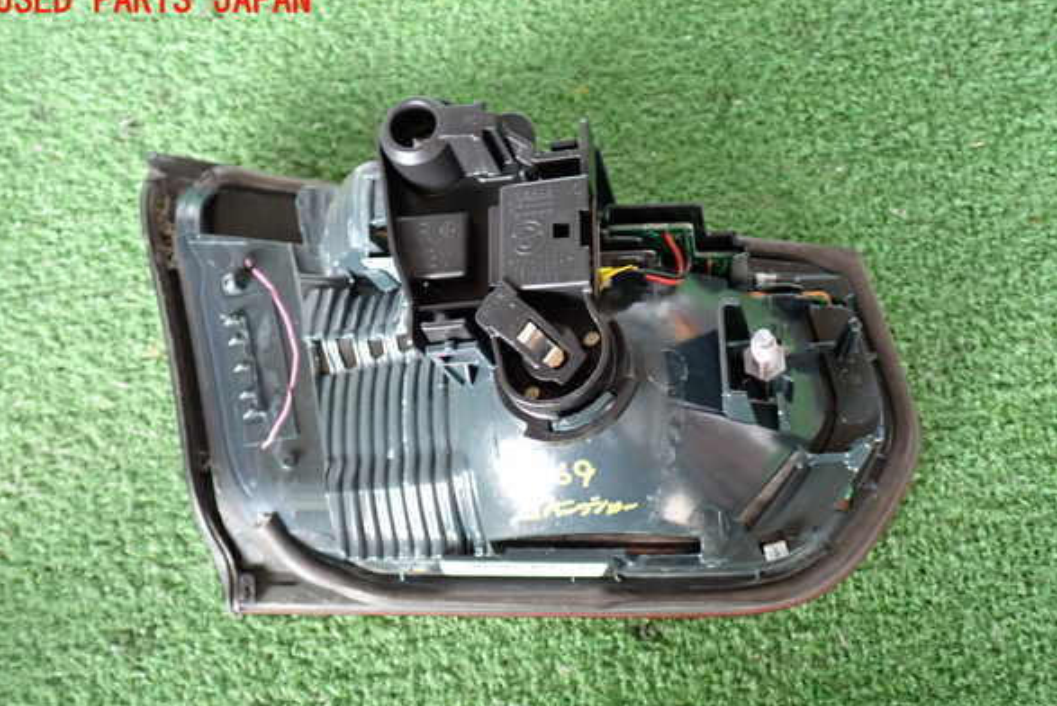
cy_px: 384
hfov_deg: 55.8
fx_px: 999
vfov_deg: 38.9
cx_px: 524
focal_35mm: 34
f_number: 2.4
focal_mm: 5.79
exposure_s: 1/30
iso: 250
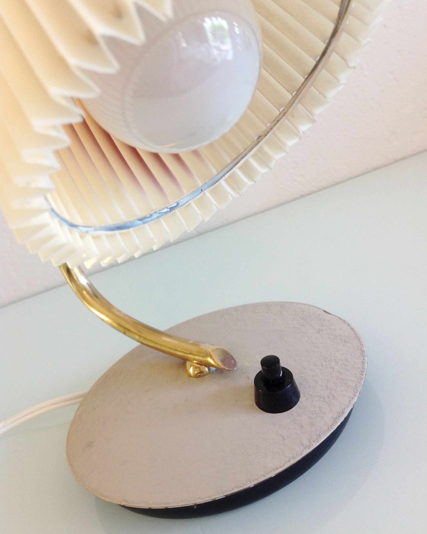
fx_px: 584
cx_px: 215
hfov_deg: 40.1
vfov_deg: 49.1
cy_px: 264
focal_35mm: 37
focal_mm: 4.28
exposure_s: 1/17
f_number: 2.4
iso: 125
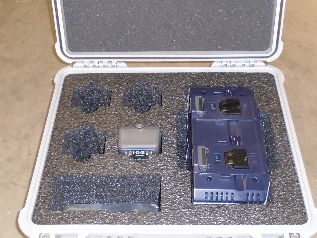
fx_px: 421
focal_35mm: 46
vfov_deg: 31.2
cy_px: 74
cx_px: 170
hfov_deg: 41.2
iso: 400
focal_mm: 4.6
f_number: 3.2
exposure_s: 1/30
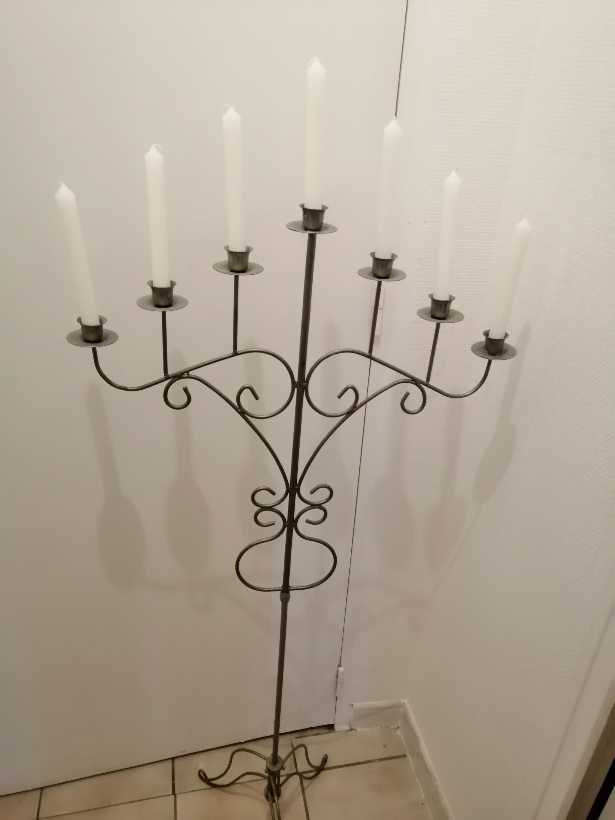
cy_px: 410
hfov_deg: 53.1
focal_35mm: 26
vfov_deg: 67.3
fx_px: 616
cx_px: 308
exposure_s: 1/33.3
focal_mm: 3.96
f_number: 1.8
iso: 400
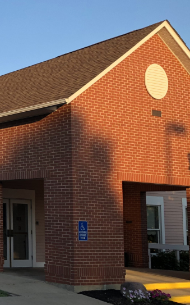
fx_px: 464
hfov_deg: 22.1
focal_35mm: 56
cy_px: 95
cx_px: -10
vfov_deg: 35.8
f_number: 1.8
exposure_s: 1/414
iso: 20
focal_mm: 3.99
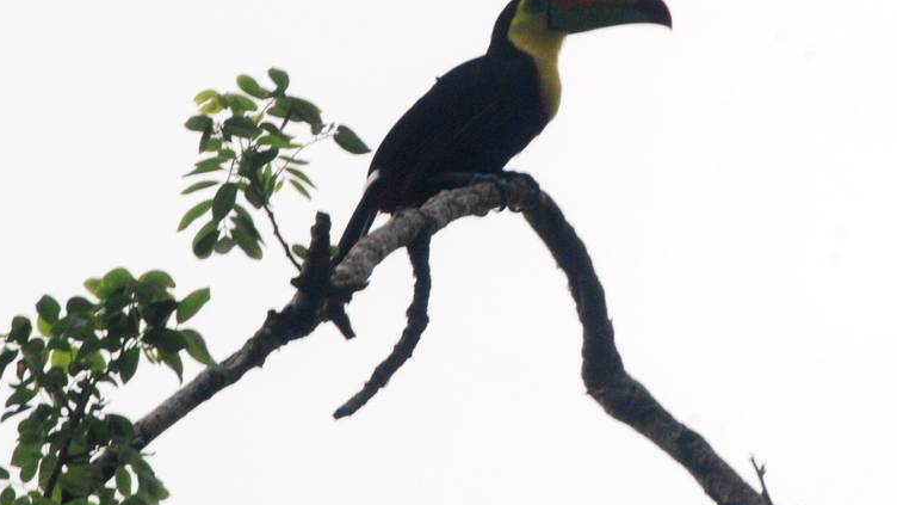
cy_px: 124
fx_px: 23880
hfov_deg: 2.2
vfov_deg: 1.2
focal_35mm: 1004
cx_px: 577
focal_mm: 300
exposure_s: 1/160
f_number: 18
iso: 400
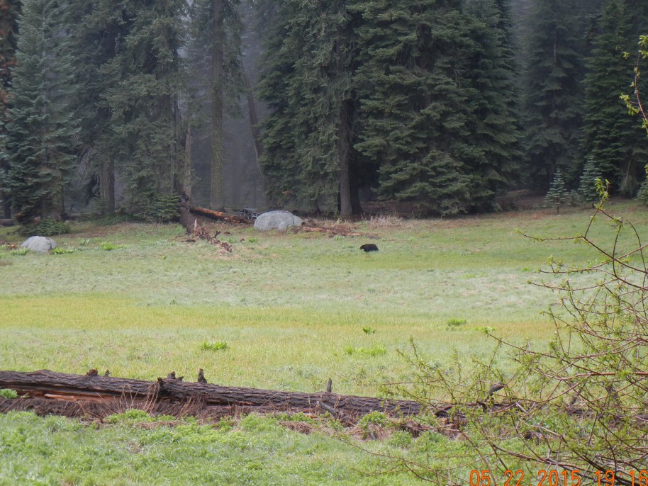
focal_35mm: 149
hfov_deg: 13.2
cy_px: 264
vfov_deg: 10.0
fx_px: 2790
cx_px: 330
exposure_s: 1/60
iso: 185
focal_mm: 24
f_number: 4.6
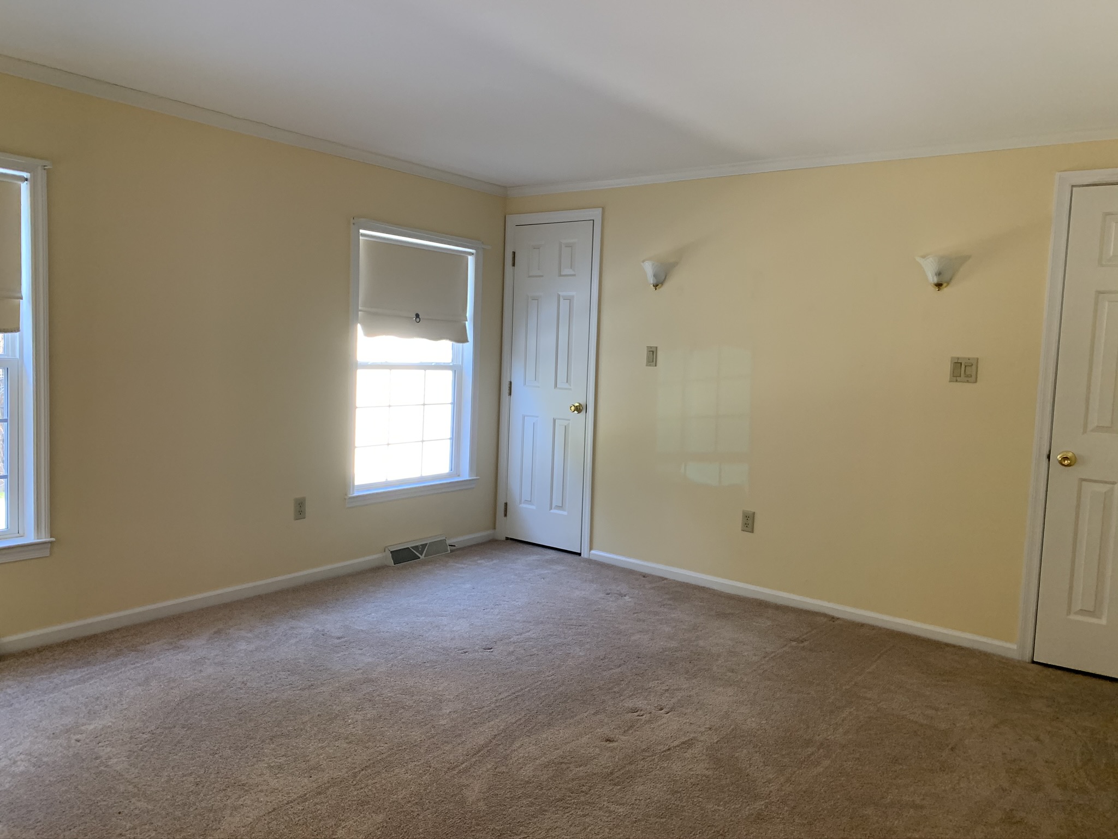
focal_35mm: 26
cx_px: 559
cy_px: 420
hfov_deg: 67.3
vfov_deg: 53.1
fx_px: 840
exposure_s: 1/60
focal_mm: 4.25
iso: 160
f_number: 1.8
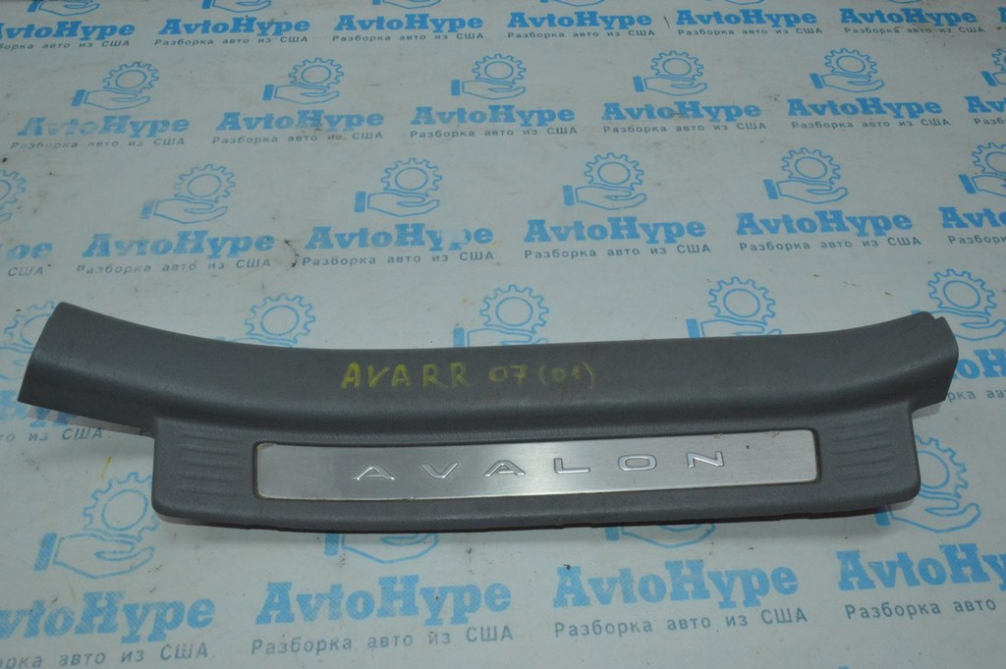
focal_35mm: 27
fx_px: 754
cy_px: 334
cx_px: 503
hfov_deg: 67.4
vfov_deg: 47.9
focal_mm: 18
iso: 4000
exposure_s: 1/200
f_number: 16
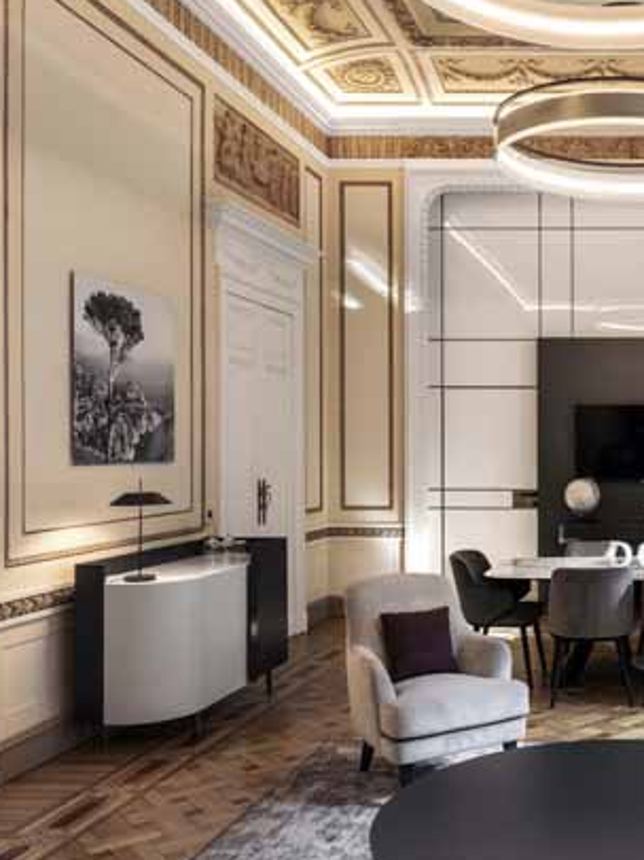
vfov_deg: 51.4
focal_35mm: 36
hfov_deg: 35.6
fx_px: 894
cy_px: 420
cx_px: 652
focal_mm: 19
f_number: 14
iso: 200
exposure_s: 1/2
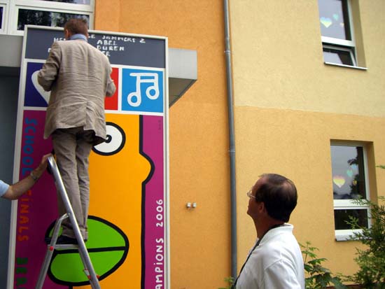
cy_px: 144
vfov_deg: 37.7
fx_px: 423
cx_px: 192
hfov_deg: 49.0
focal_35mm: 38
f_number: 2.7
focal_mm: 6.2
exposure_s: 1/320
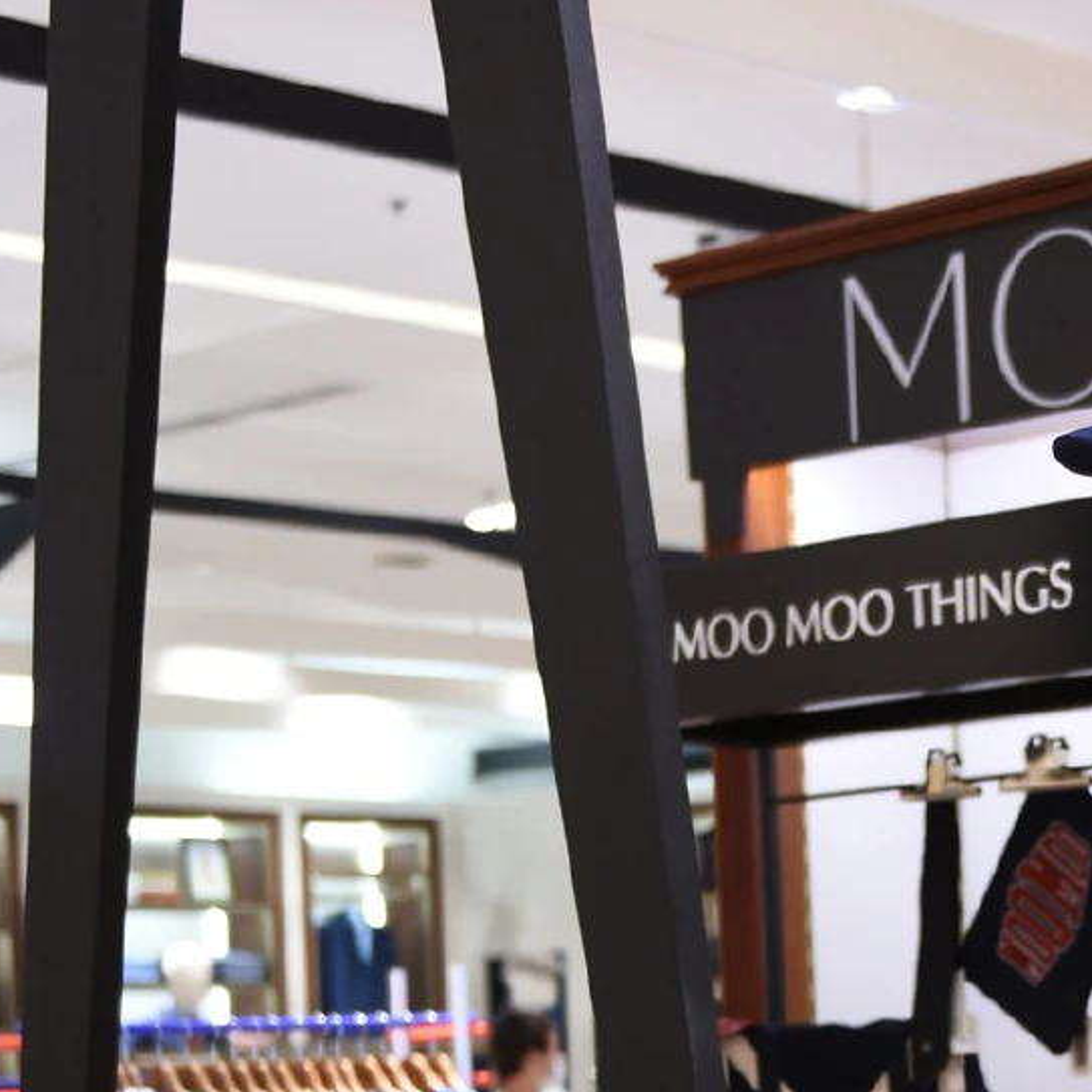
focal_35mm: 107
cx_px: 1142
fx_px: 3819
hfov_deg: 15.9
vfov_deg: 15.7
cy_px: 1259
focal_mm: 38
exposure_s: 1/100
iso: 640
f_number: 2.8
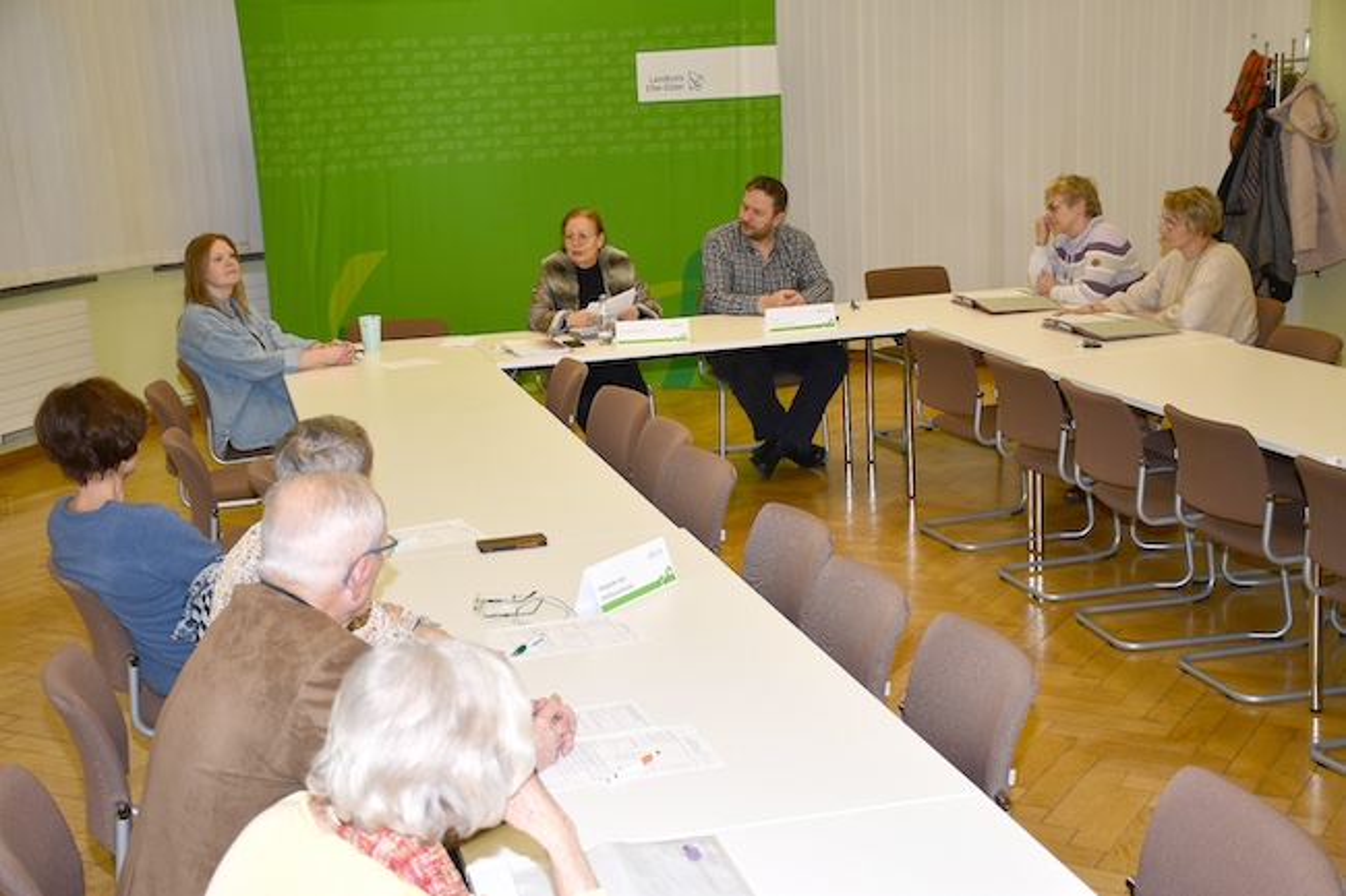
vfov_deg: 26.5
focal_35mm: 51
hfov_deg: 38.9
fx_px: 1906
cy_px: 448
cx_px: 673
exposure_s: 1/60
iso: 250
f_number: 4.2
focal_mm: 34
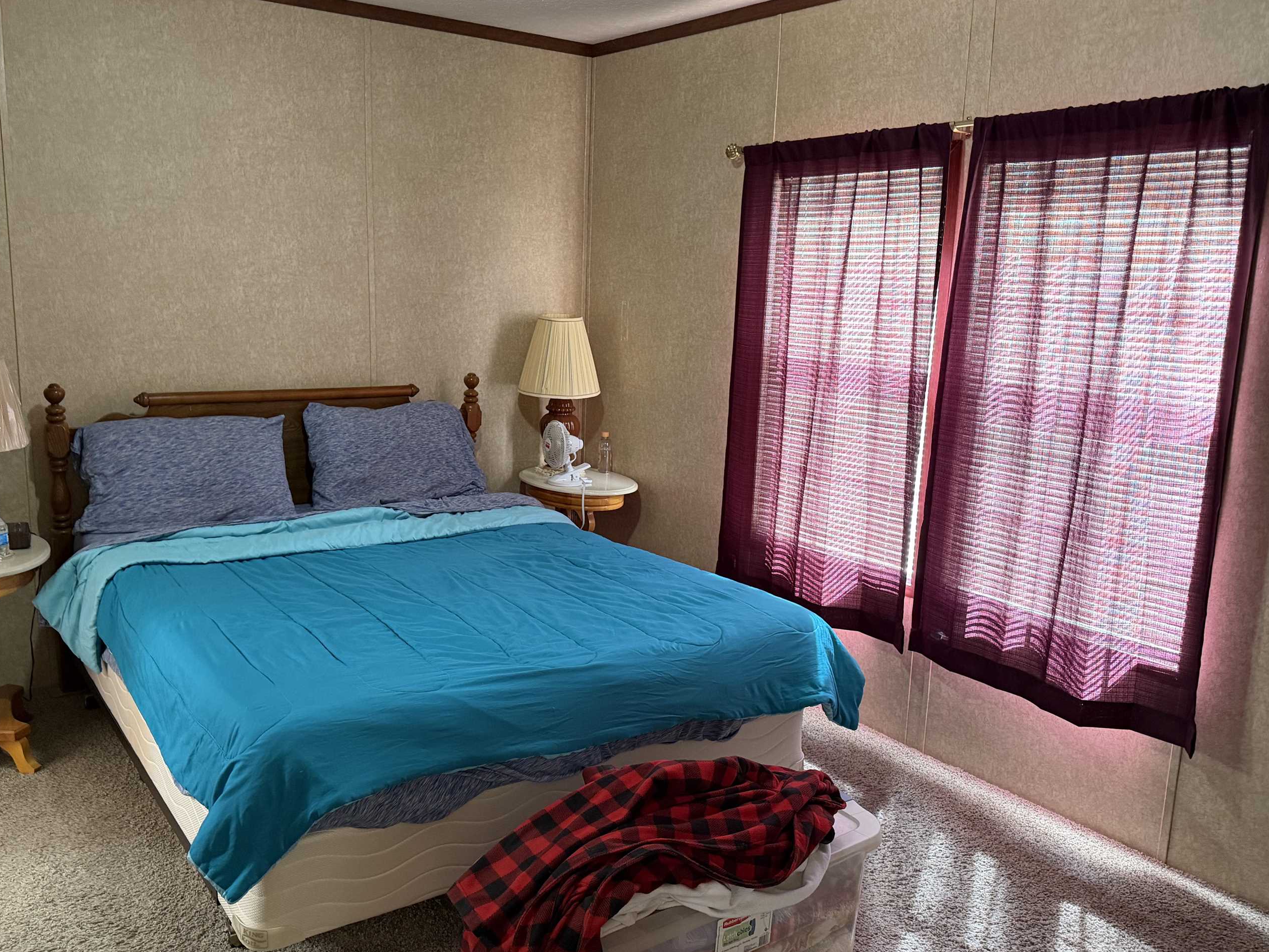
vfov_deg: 48.2
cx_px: 592
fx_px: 1063
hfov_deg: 61.6
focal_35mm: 29
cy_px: 477
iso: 400
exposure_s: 1/60
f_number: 1.78
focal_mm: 6.76
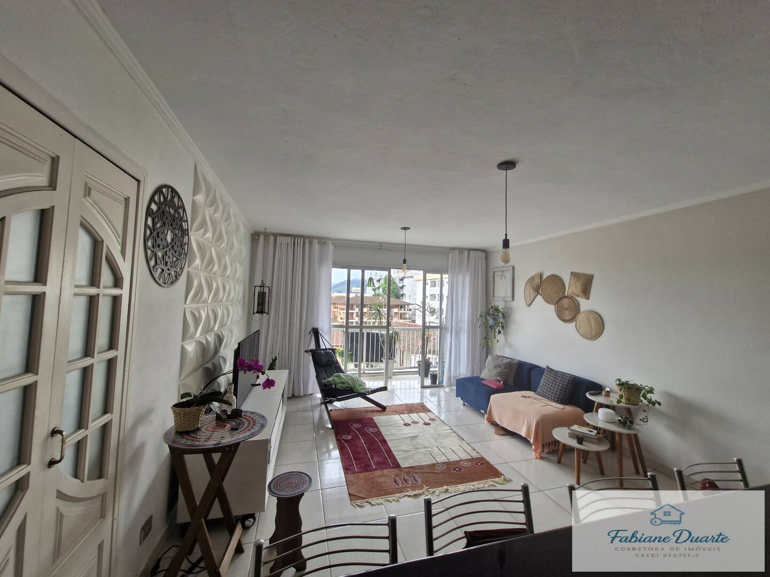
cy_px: 288
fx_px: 289
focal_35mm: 13
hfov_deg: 106.2
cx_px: 385
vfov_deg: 89.9
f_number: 2.2
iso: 64
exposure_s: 1/120
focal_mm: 1.74
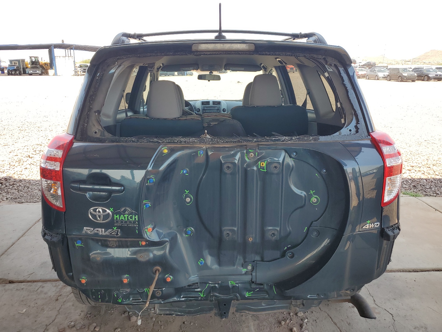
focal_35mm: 26
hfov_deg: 67.3
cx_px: 221
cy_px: 166
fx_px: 332
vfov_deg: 53.1
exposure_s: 1/588
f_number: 1.5
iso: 50
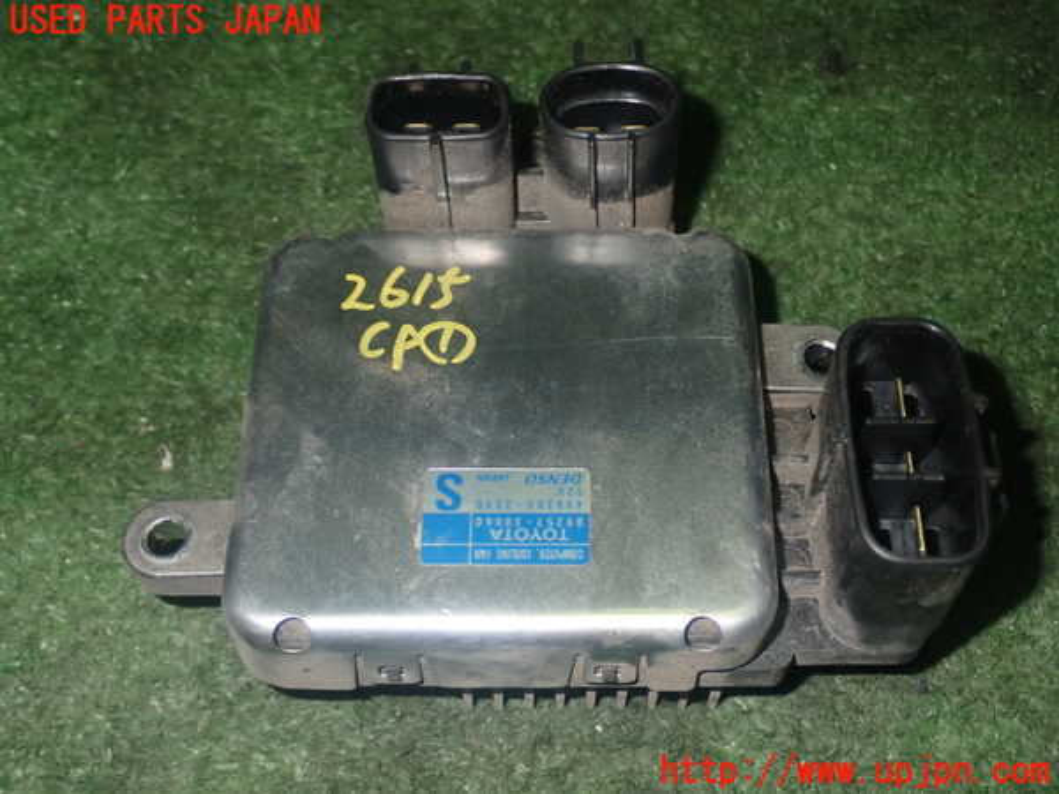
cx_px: 530
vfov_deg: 30.9
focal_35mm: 47
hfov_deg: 40.4
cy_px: 397
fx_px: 1438
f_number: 9
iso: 640
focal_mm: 8.4
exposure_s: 1/50
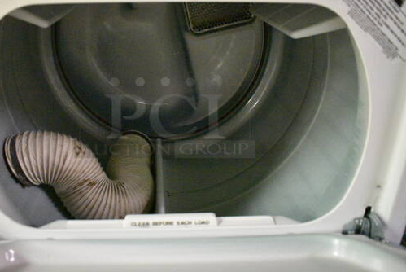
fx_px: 373
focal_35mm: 33
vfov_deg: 40.0
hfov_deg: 56.8
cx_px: 165
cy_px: 115
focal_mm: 18
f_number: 3.5
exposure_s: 1/50
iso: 12800
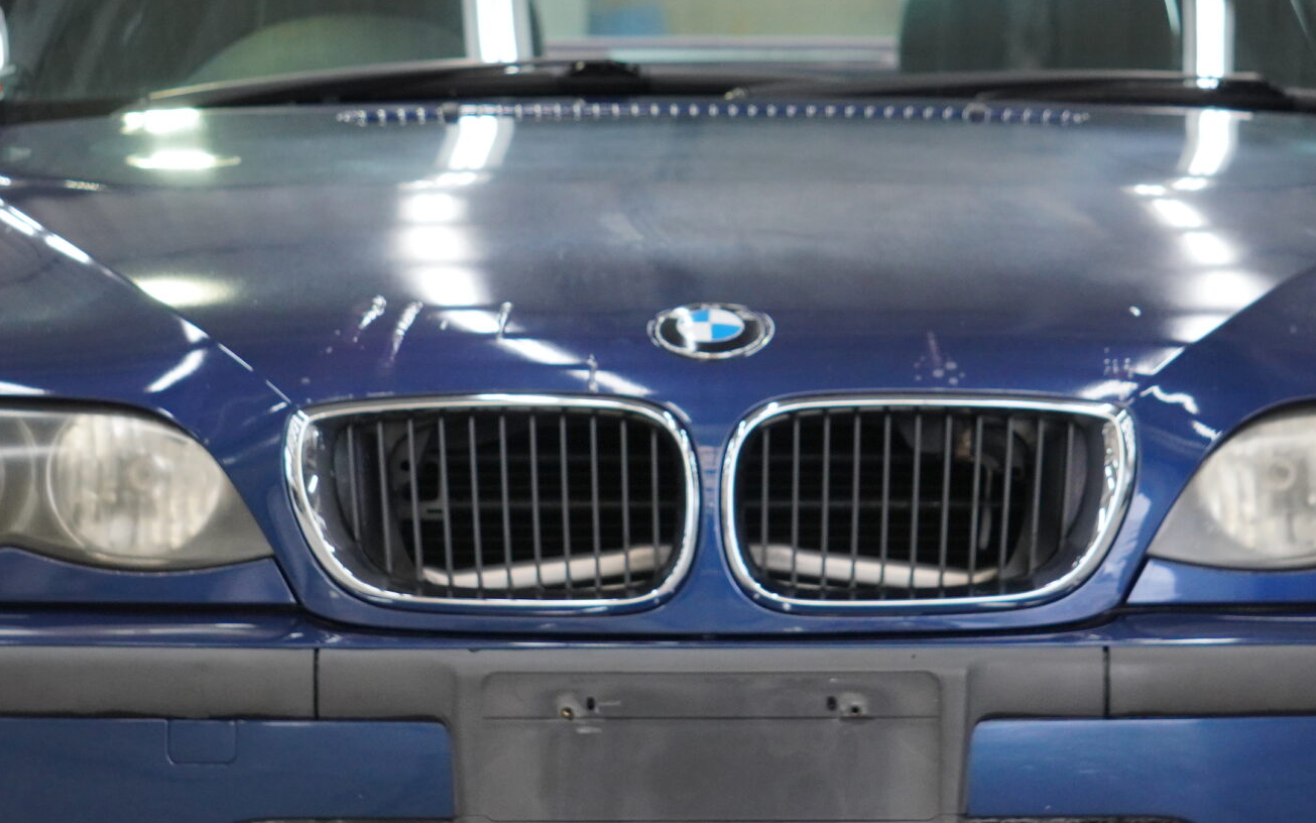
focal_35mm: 201
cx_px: 717
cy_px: 334
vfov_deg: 6.5
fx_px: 7210
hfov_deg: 10.4
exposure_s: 1/125
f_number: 5
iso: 1000
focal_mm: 67
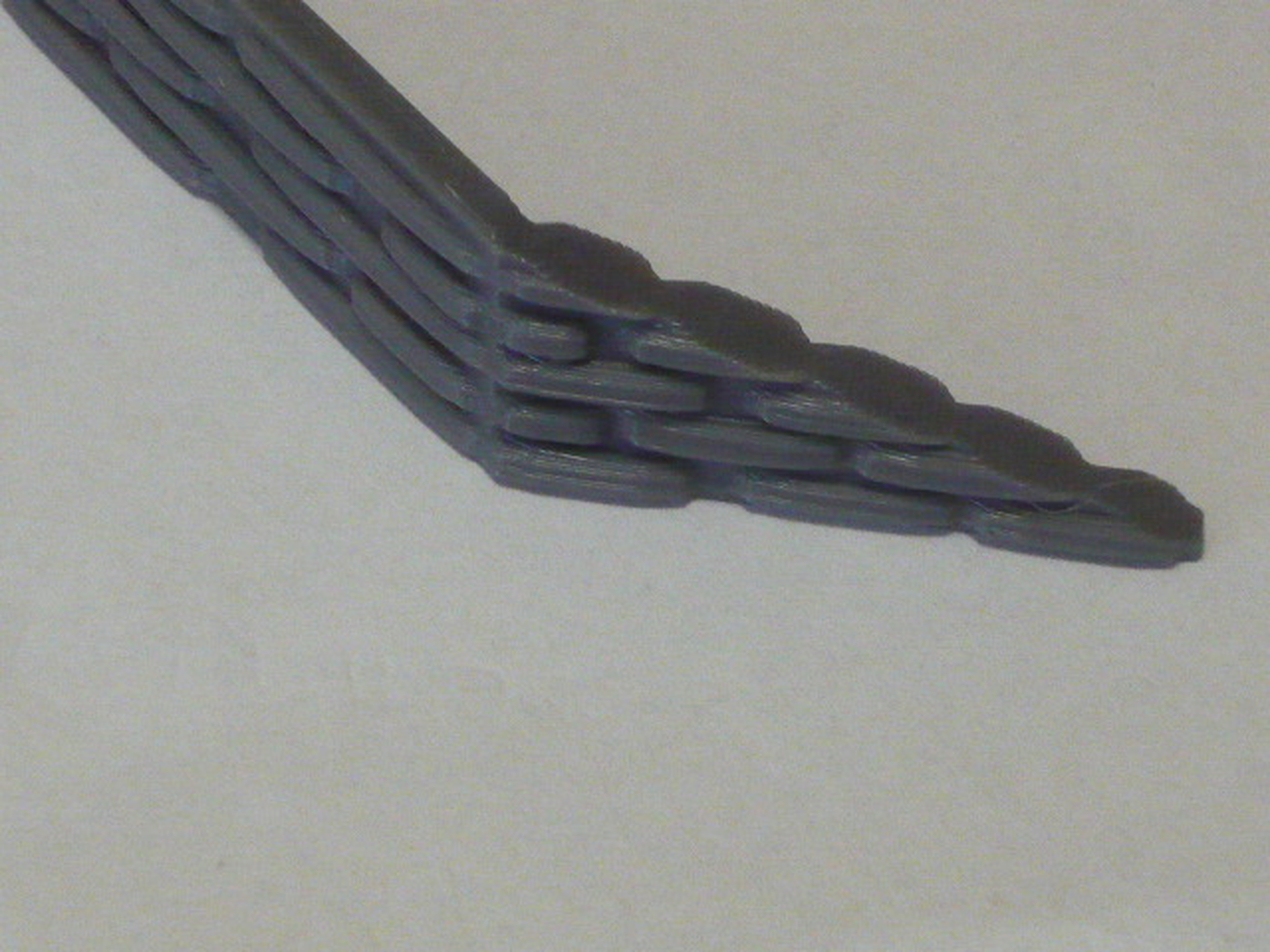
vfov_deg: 13.1
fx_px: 4146
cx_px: 635
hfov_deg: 17.4
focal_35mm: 113
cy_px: 476
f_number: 4
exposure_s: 1/50
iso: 800
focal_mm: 11.7
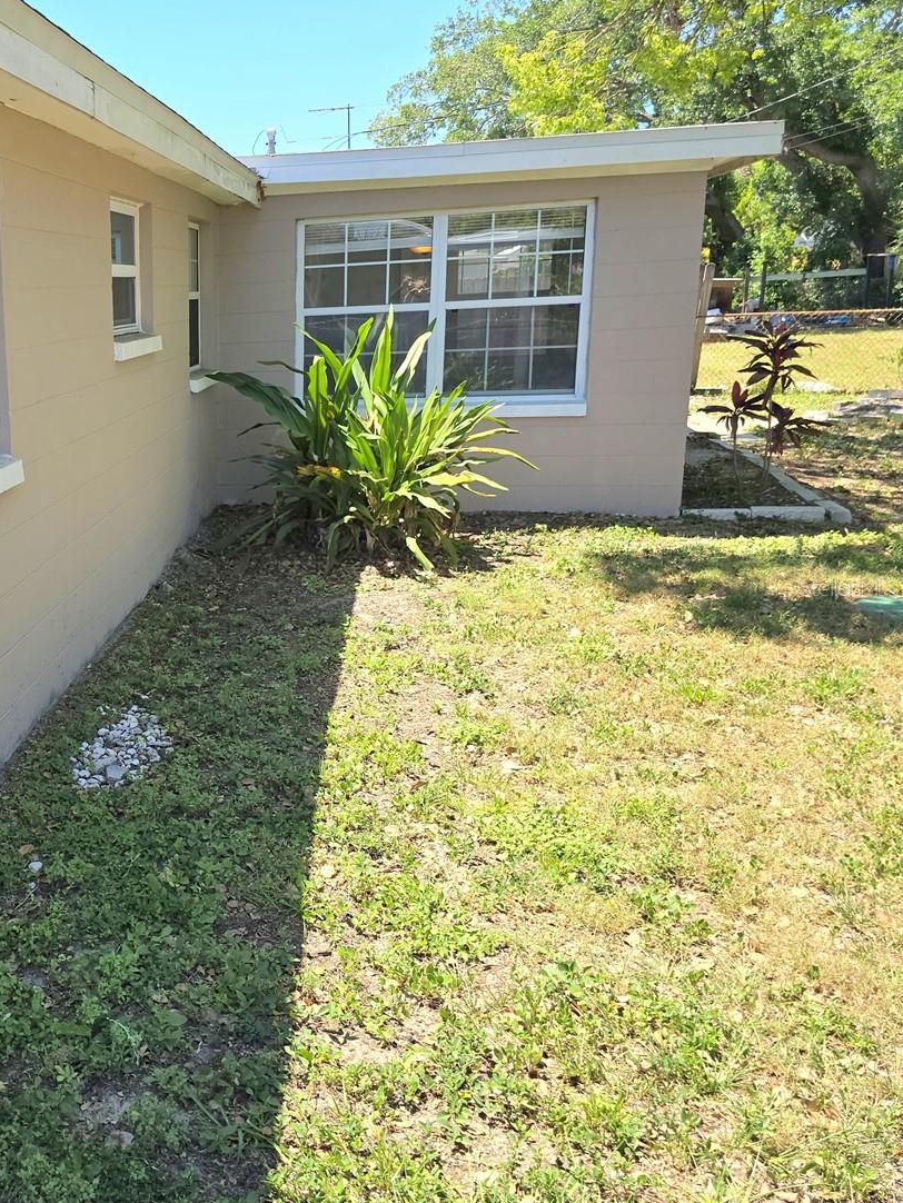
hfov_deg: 37.6
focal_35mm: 34
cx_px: 14
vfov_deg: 53.9
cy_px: 587
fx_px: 1182
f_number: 1.7
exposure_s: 1/357
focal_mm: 6.3
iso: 12
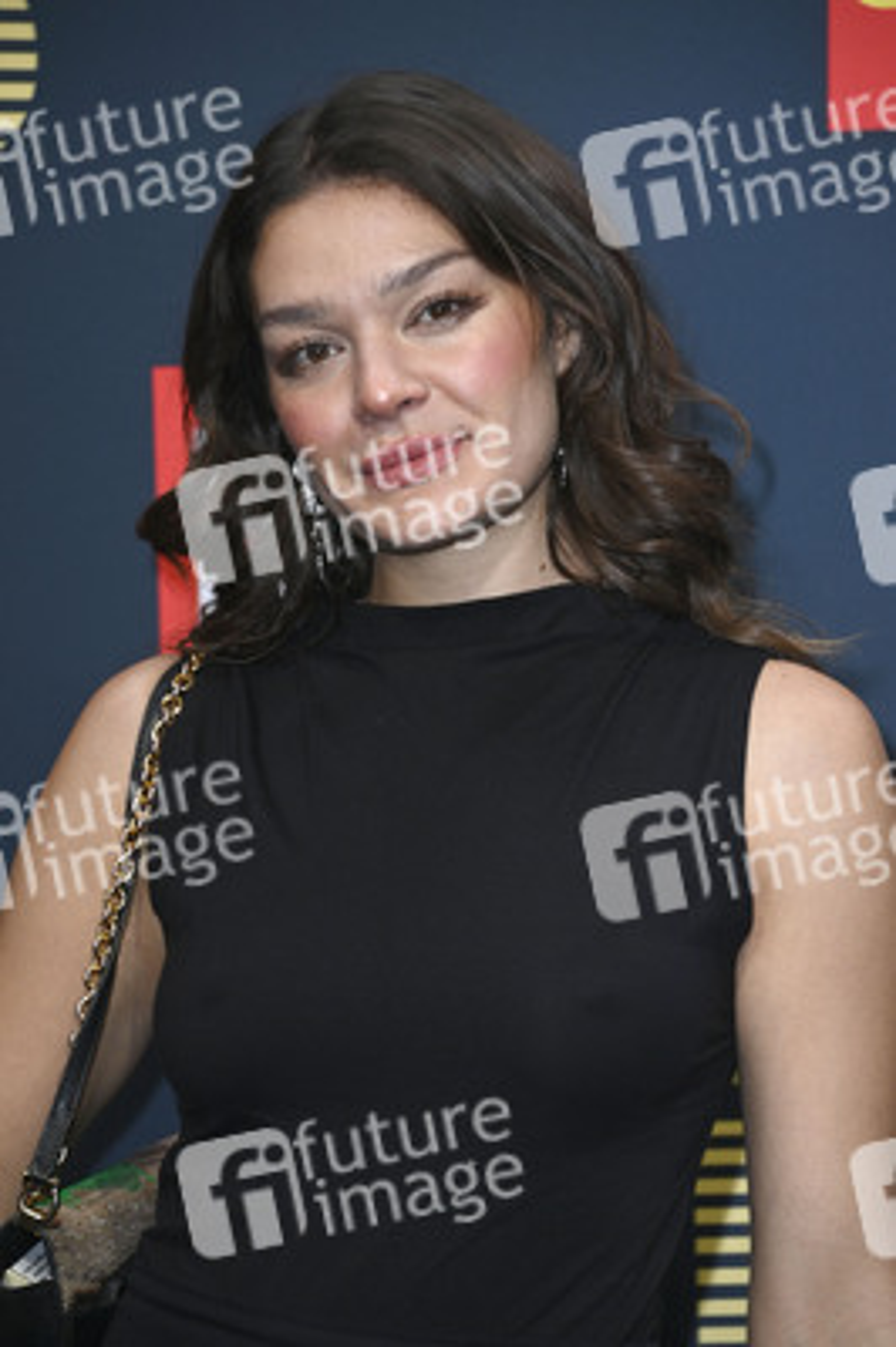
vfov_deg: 12.8
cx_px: 448
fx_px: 5983
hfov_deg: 8.6
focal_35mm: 160
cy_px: 674
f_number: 5.6
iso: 320
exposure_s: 1/250
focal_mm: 160
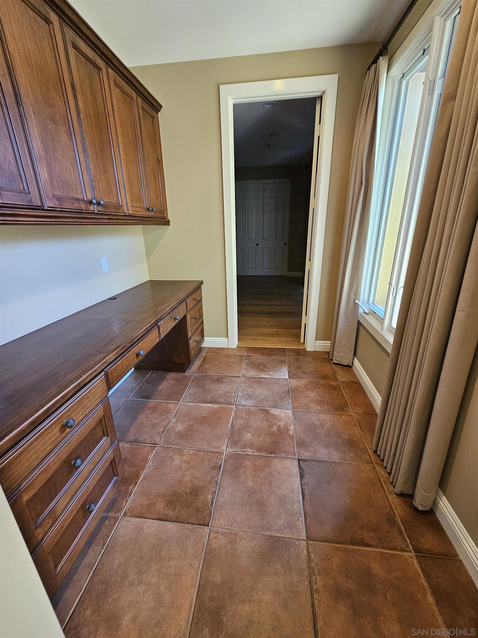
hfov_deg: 89.9
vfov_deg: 106.2
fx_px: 239
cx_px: 239
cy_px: 319
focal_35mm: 13
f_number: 2.2
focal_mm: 2.2
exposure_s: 1/60
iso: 250
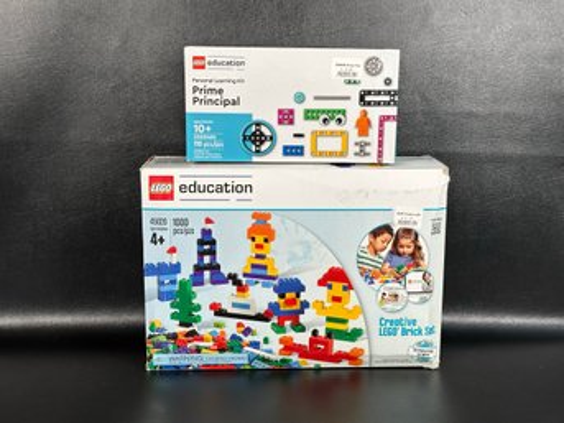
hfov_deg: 39.7
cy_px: 212
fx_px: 782
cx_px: 282
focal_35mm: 48
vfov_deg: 30.2
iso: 50
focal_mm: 6.86
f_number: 1.78
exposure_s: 1/60
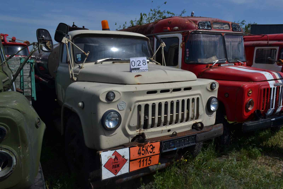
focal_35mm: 27
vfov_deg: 47.9
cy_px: 94
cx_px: 142
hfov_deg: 67.4
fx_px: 212
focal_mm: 18
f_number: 10
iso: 100
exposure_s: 1/400
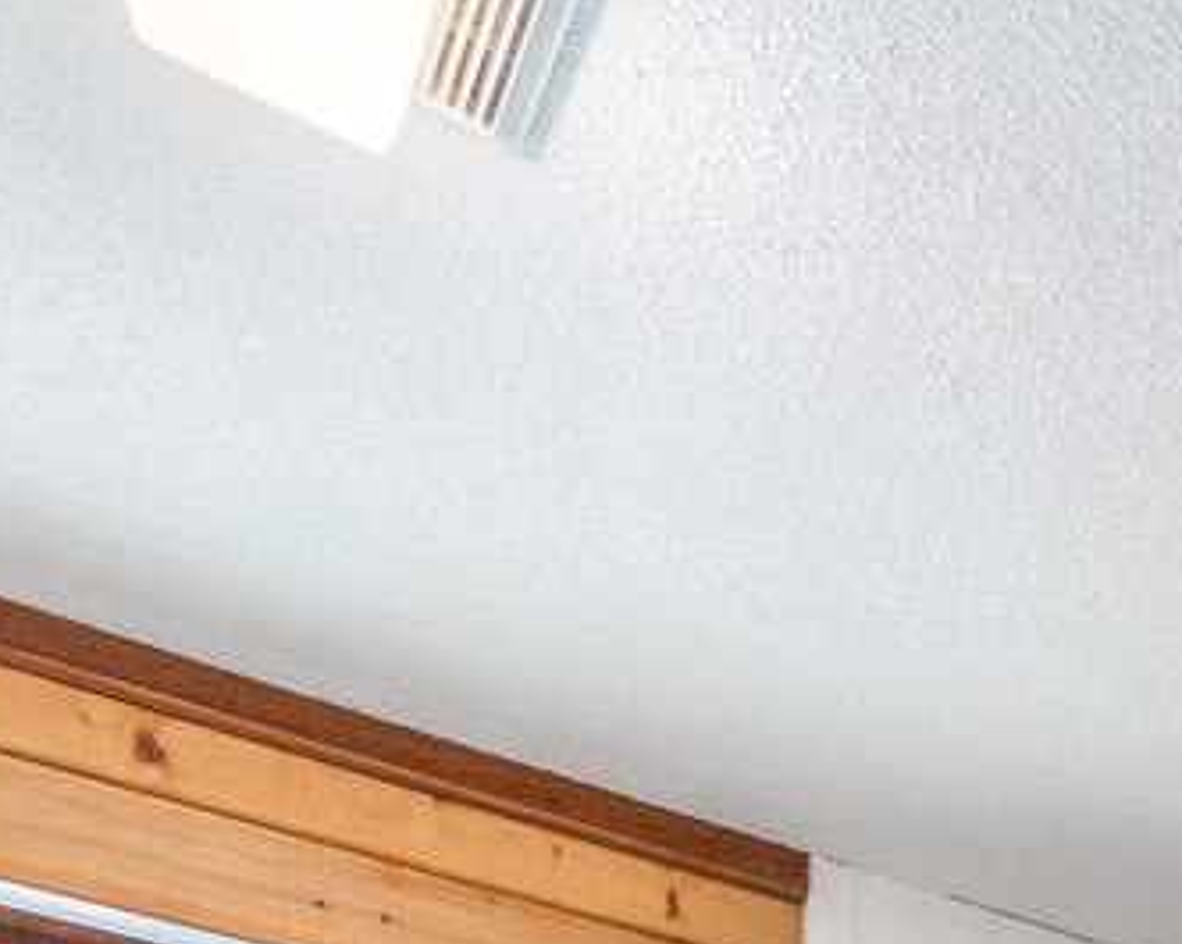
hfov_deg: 24.5
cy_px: 1860
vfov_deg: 18.6
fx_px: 1922
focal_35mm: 55
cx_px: 1867
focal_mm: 12
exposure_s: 1/2
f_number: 11
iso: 400
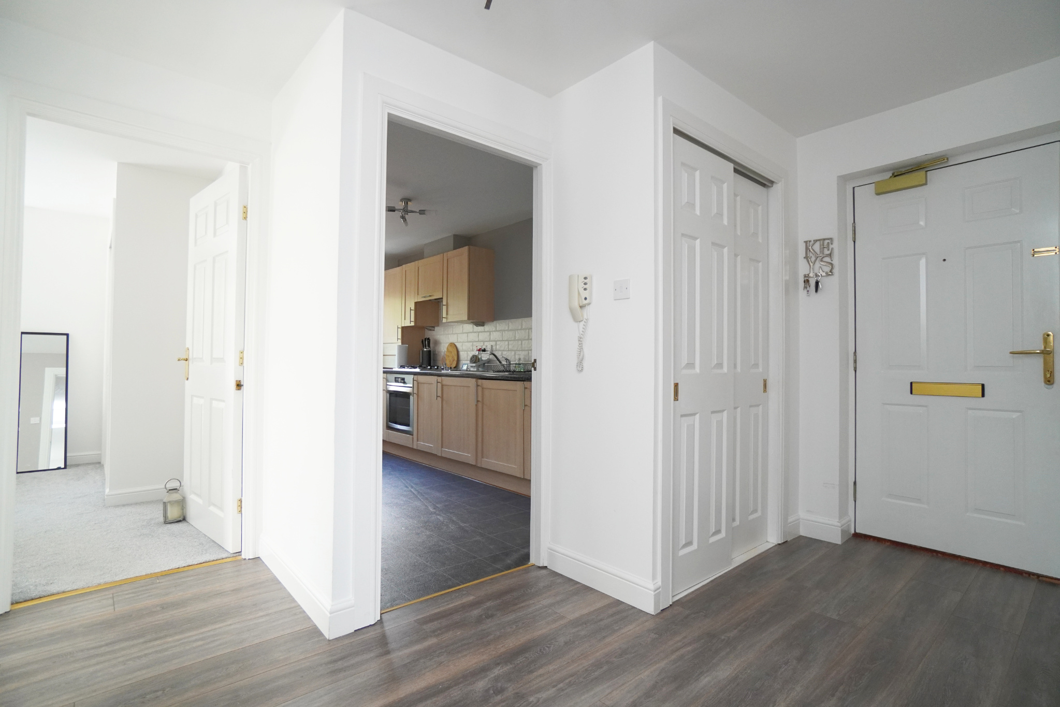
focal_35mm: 16
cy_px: 354
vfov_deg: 72.1
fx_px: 486
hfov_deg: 95.0
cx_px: 530
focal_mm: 11
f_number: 4
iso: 1250
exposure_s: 1/160
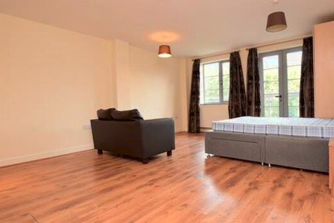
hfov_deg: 83.5
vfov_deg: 61.9
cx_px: 189
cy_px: 113
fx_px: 186
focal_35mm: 20
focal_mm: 10
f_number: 5
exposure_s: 1/100
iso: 800
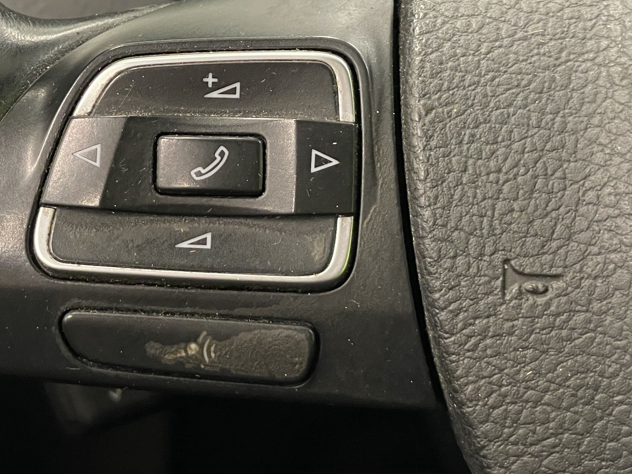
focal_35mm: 96
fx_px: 1753
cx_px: 181
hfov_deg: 20.3
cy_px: 153
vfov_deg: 15.4
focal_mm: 6
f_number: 2
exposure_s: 1/50
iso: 640
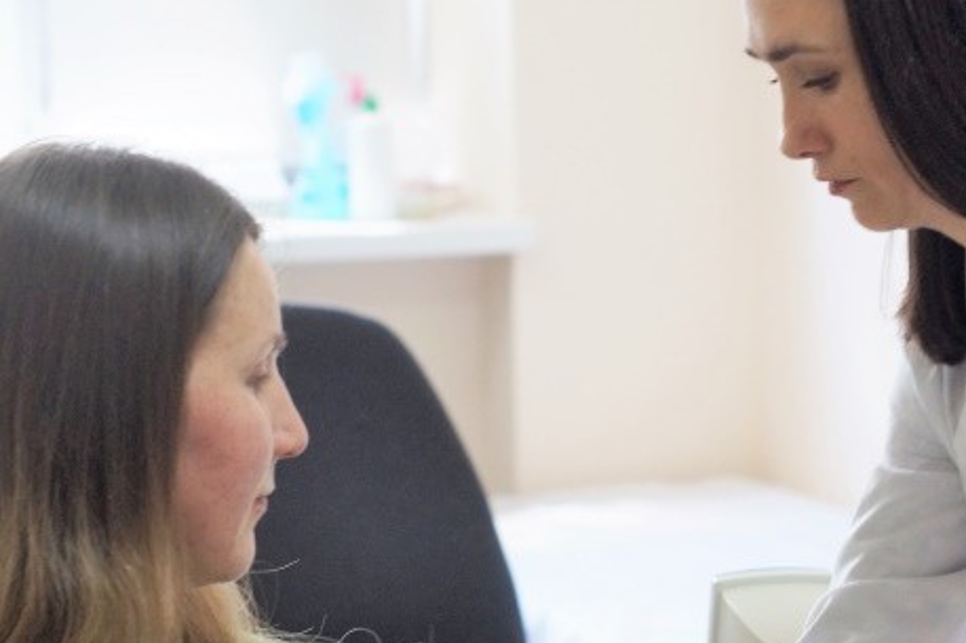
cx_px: 675
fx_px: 3514
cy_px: 459
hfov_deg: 15.6
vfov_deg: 10.4
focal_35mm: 131
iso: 800
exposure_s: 1/160
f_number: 4
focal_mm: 50
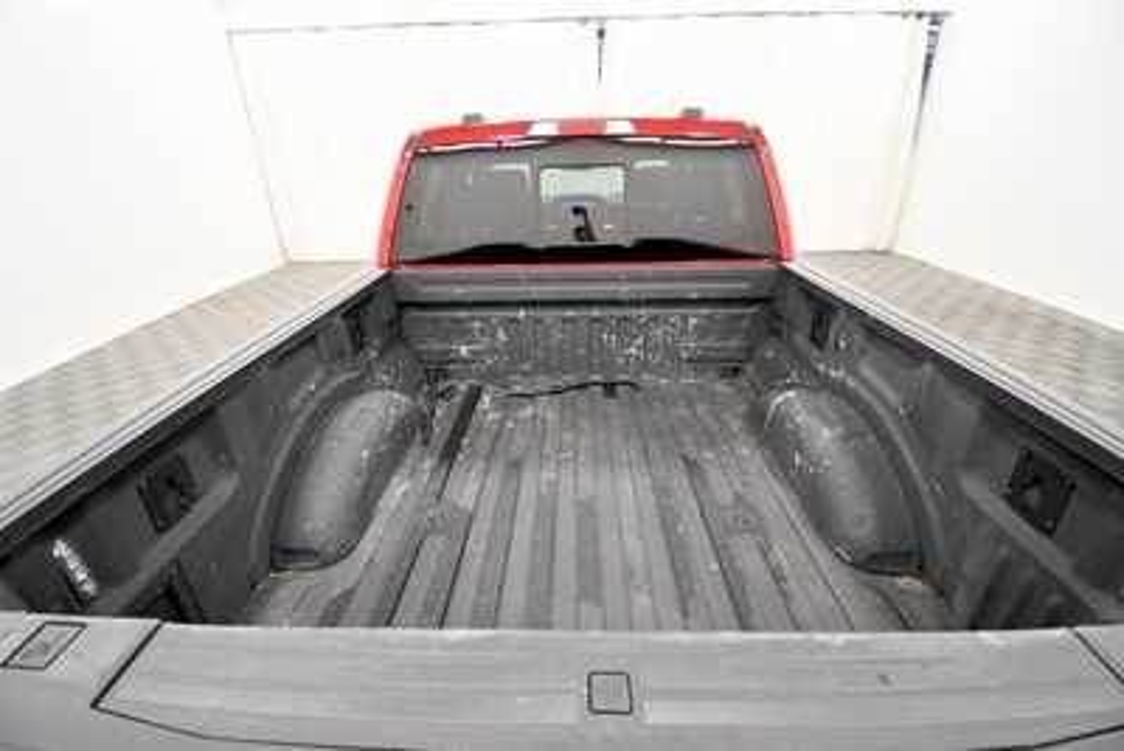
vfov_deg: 77.4
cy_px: 376
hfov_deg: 100.4
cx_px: 562
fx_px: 468
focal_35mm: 15
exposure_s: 1/125
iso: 1800
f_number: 4.5
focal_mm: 10
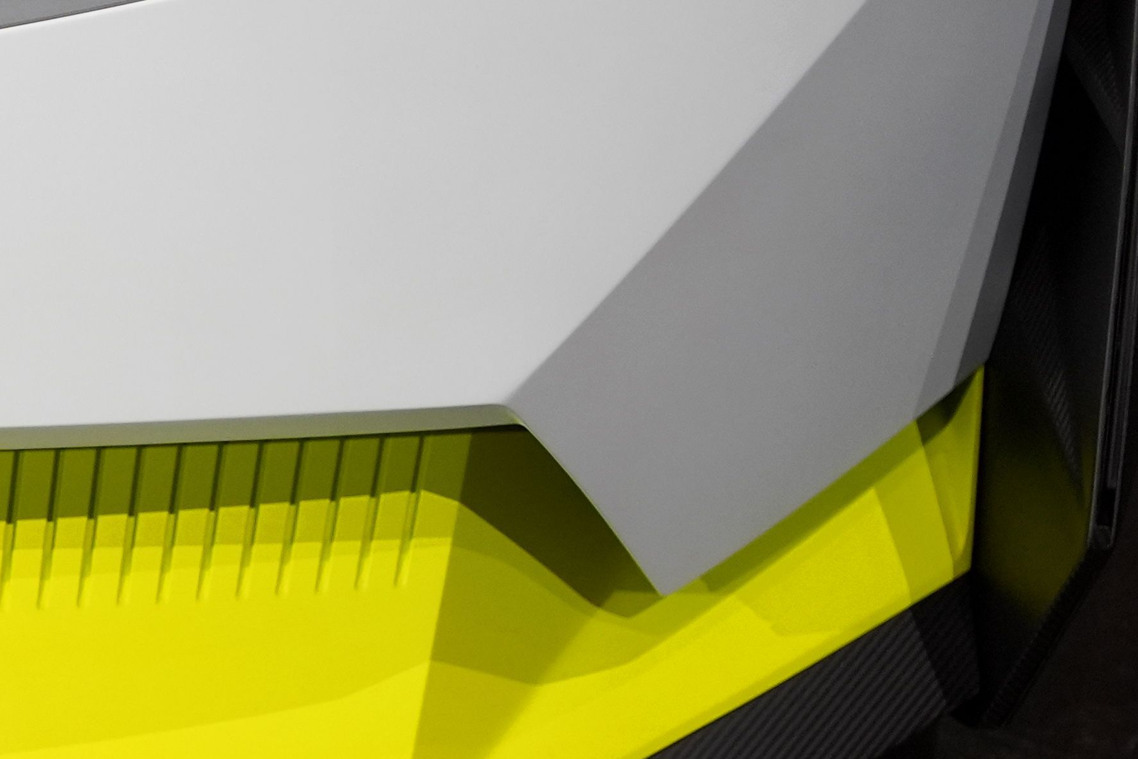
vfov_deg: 11.2
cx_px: -705
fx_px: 3856
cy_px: 597
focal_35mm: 122
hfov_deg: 15.2
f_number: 2
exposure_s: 1/2500
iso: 1600
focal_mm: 36
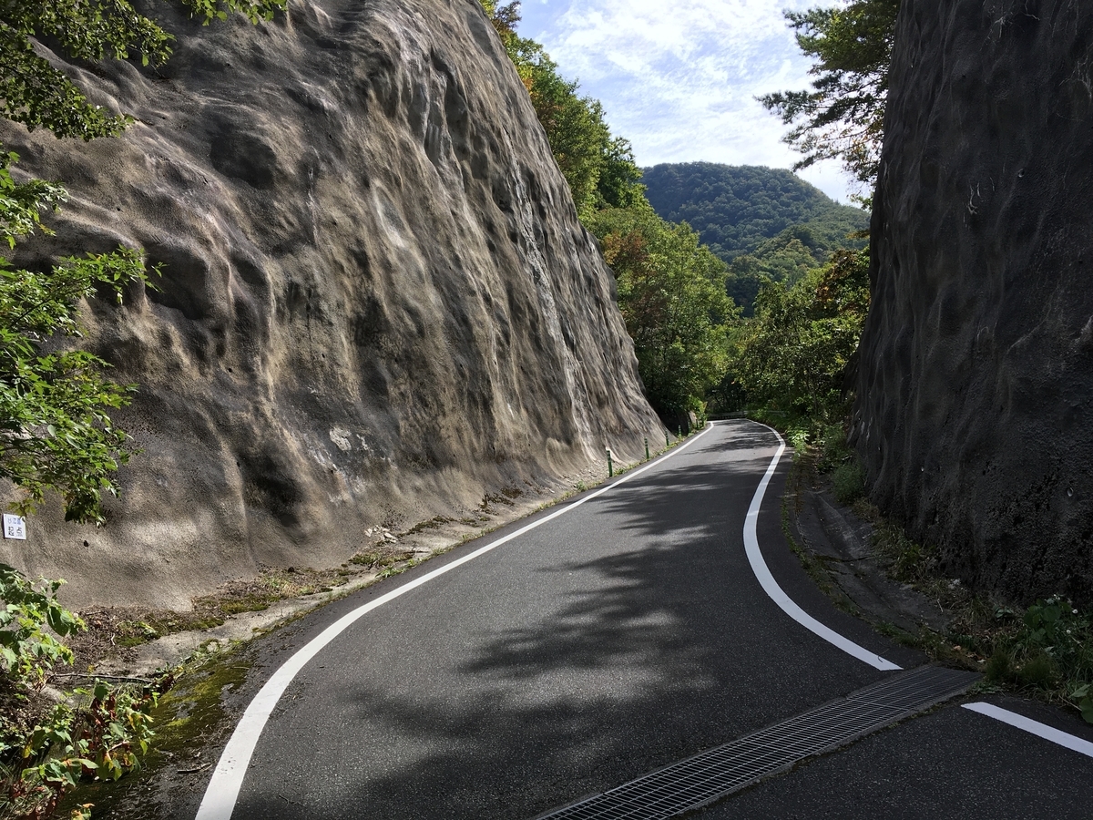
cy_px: 410
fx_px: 916
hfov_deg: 61.7
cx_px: 546
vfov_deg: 48.2
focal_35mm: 29
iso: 25
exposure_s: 1/986
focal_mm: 4.15
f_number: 2.2
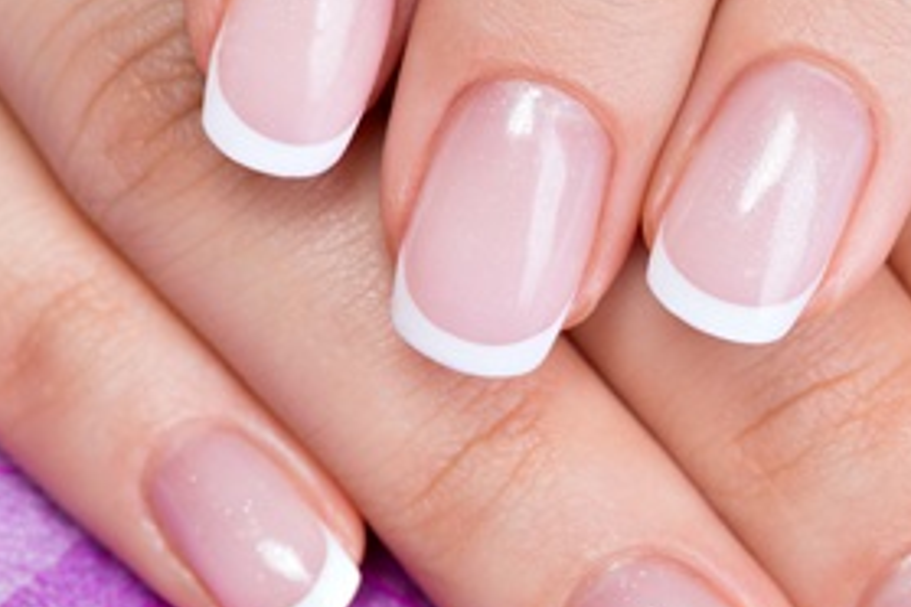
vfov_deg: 7.3
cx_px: 725
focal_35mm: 188
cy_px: 312
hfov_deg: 10.9
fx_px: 4757
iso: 100
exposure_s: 1/250
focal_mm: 105
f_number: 14
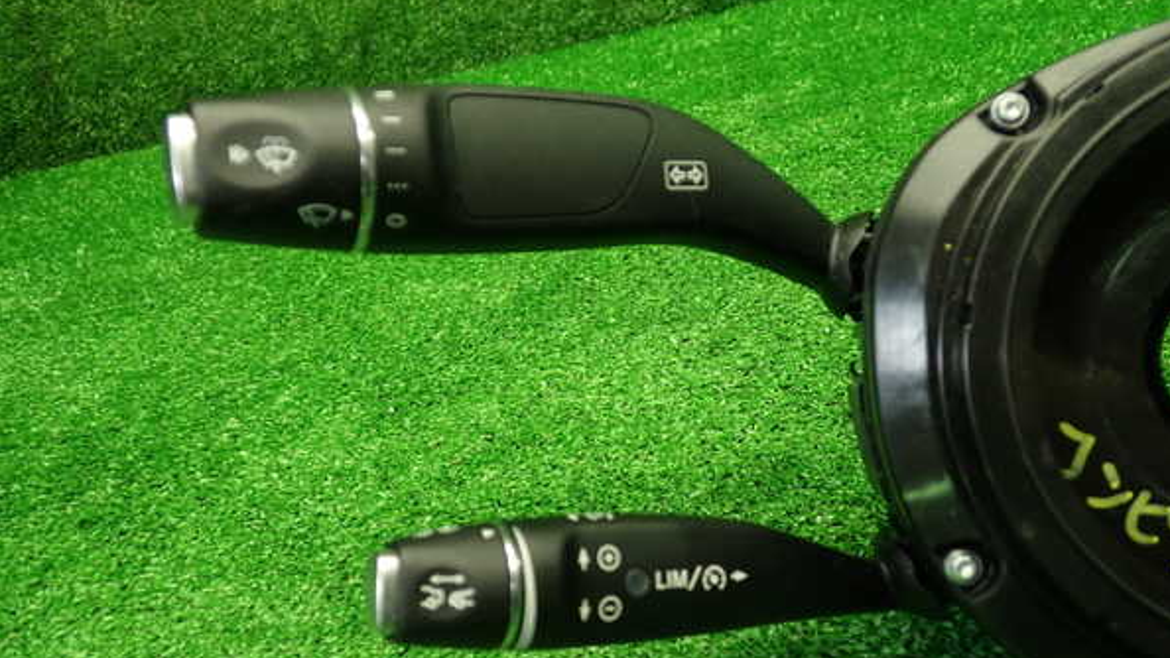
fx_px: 1024
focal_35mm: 33
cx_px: 589
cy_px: 372
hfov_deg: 59.5
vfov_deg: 35.6
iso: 200
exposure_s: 1/30
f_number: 2.3
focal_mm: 5.4
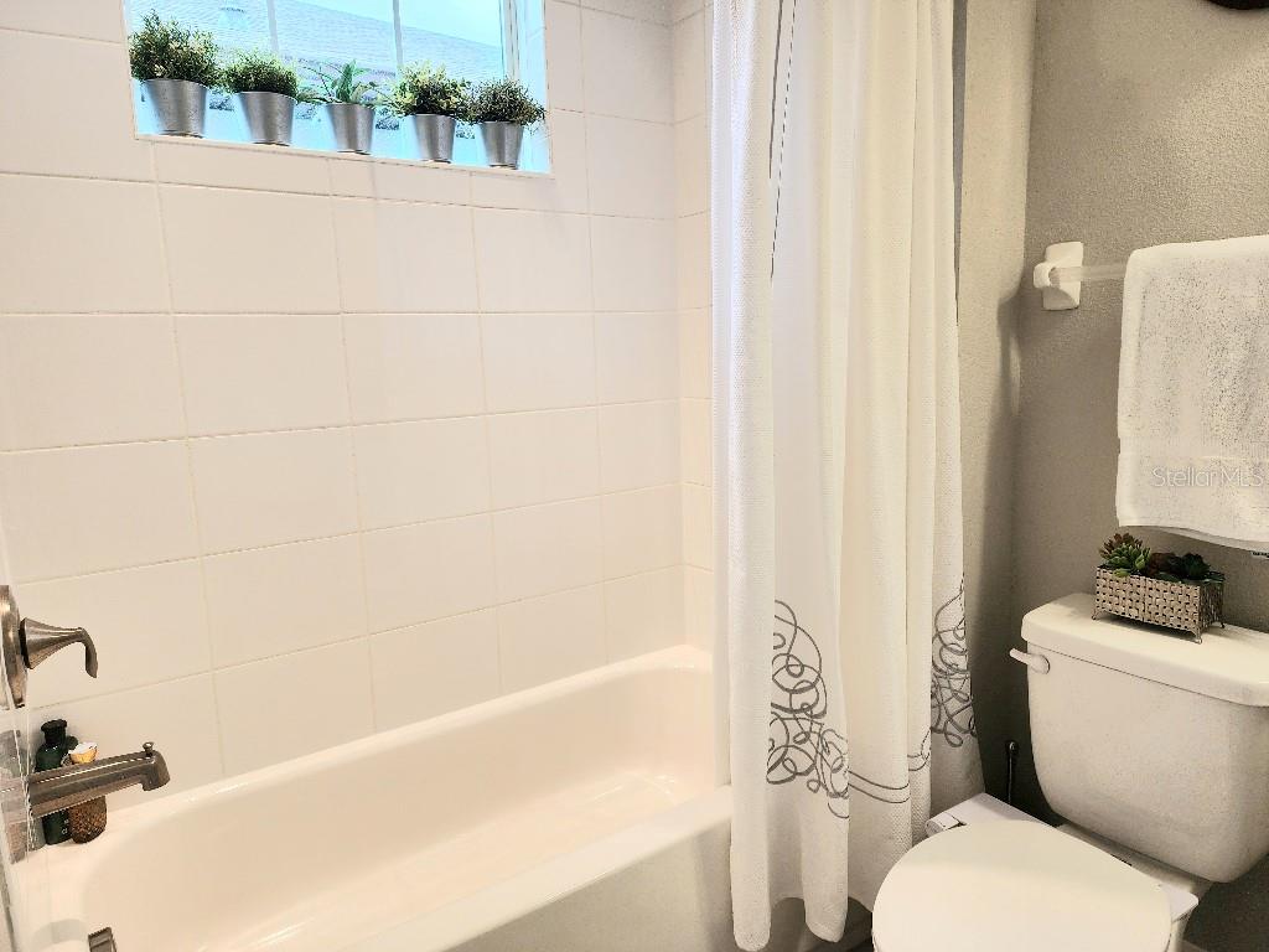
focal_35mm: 23
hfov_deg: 73.9
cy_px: 476
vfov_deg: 58.9
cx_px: 634
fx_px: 843
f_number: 1.8
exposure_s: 1/120
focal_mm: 6.4
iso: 80
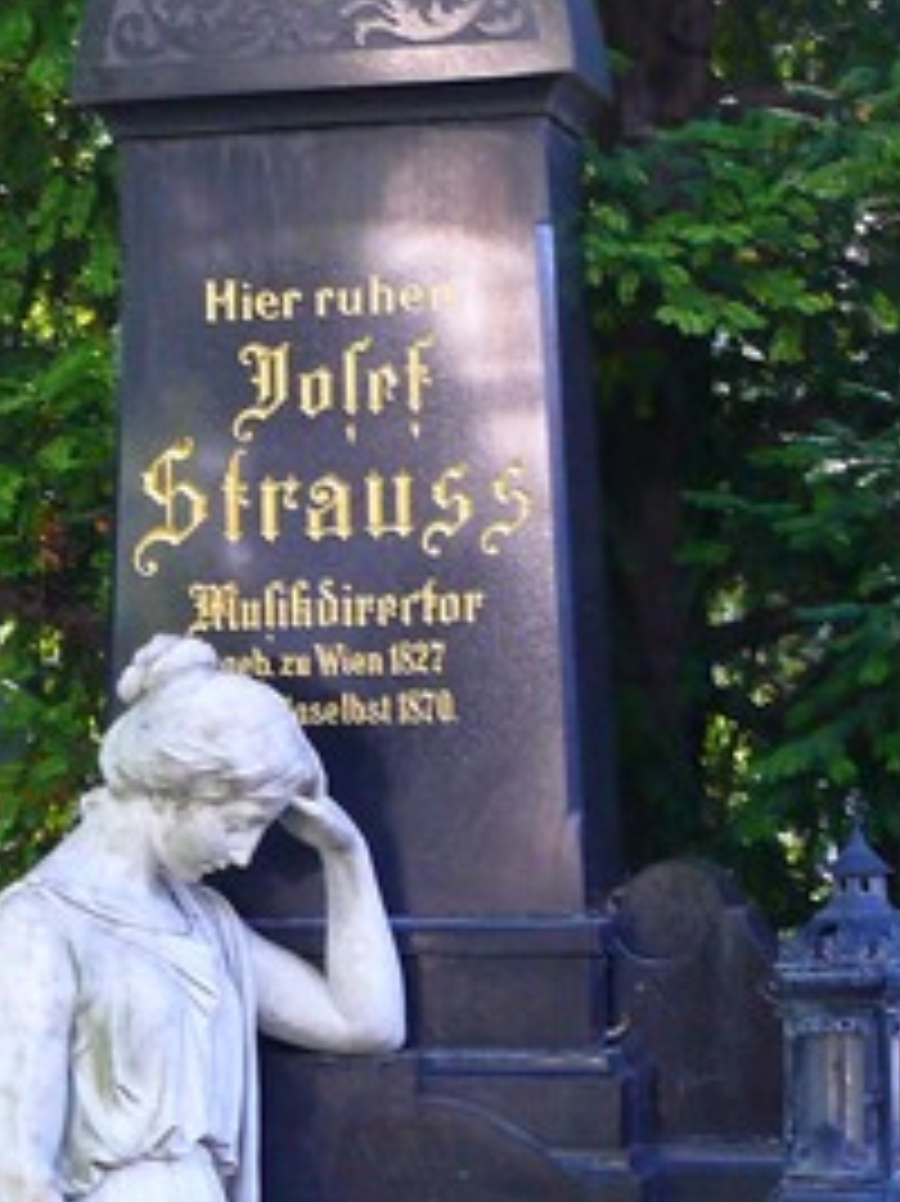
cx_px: 135
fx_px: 4094
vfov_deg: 16.6
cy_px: 900
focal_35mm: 118
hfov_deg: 12.5
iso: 200
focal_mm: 8.8
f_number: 2.8
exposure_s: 1/15
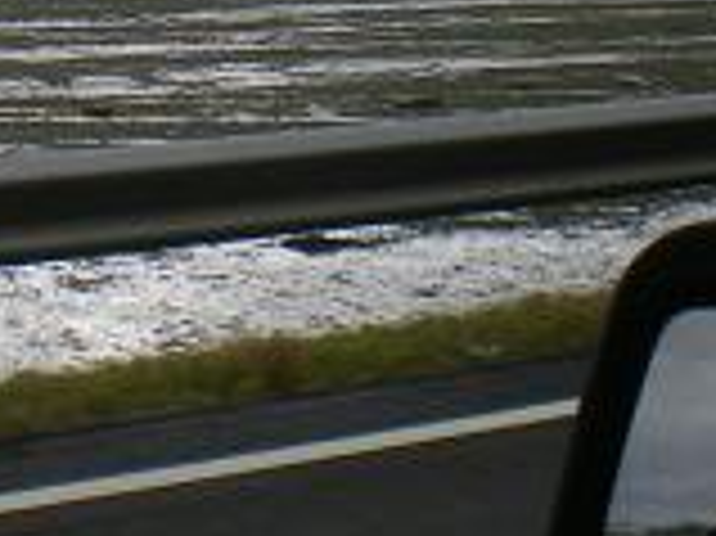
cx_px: -86
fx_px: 2604
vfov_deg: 11.5
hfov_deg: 15.2
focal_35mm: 126
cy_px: -117
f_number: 4.6
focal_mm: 6.3
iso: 64
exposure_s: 1/320
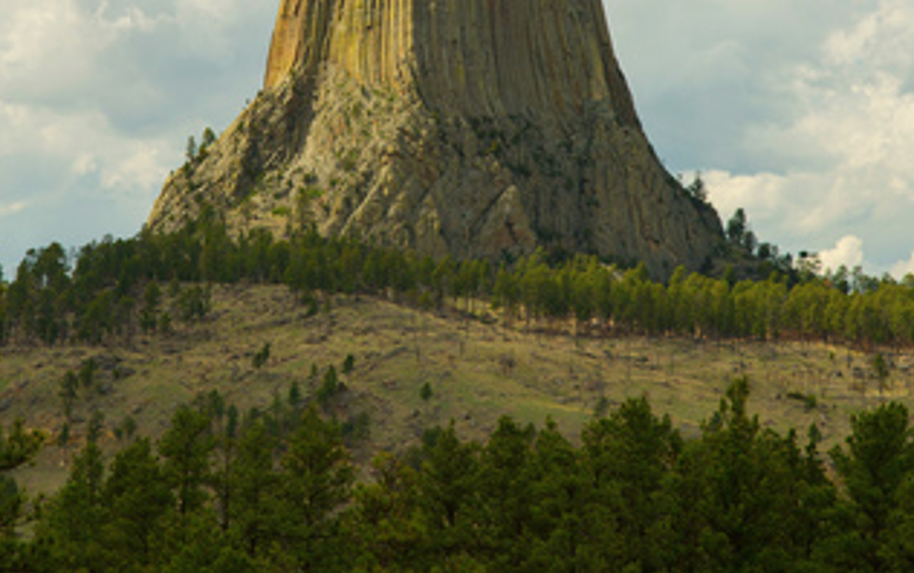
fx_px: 4437
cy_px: 46
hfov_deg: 11.8
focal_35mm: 178
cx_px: 419
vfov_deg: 7.4
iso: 400
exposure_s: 1/500
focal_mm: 92
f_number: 8
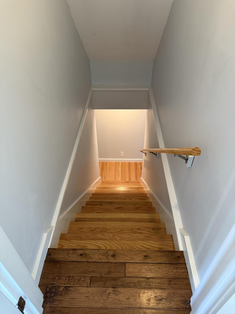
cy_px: 157
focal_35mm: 24
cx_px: 118
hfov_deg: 56.8
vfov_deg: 71.6
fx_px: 217
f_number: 1.78
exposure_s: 1/40
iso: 640
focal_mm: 6.76
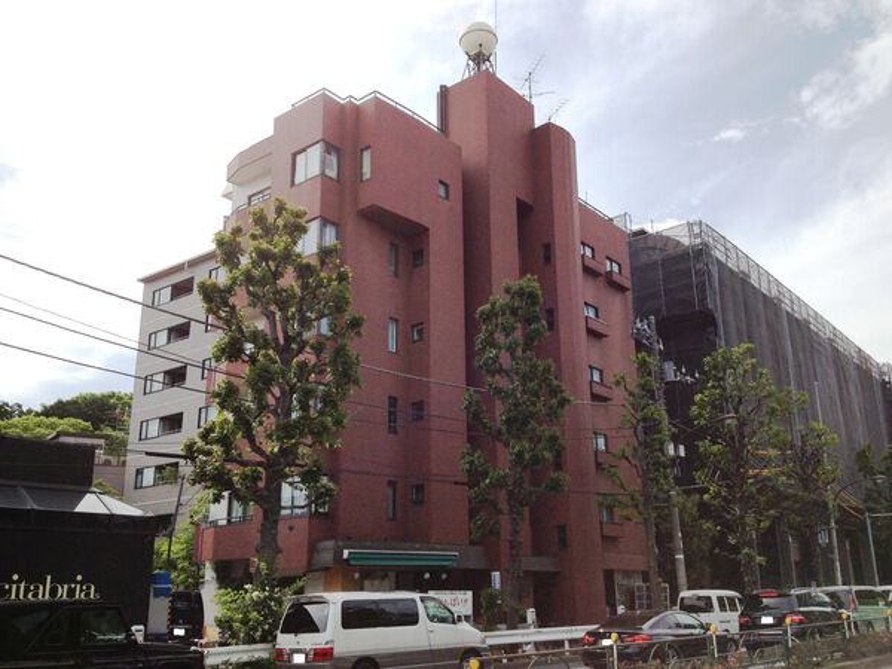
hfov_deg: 52.6
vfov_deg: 40.7
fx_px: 902
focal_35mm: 35
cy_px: 334
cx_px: 446
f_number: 2.4
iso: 50
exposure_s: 1/1905
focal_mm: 4.28
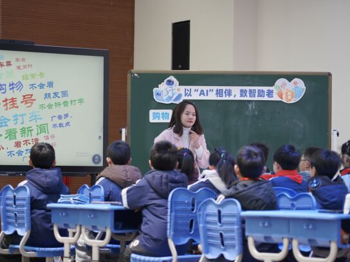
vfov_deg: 12.9
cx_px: 194
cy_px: 131
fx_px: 1163
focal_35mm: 115
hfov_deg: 17.1
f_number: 4
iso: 1250
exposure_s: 1/160
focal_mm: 105
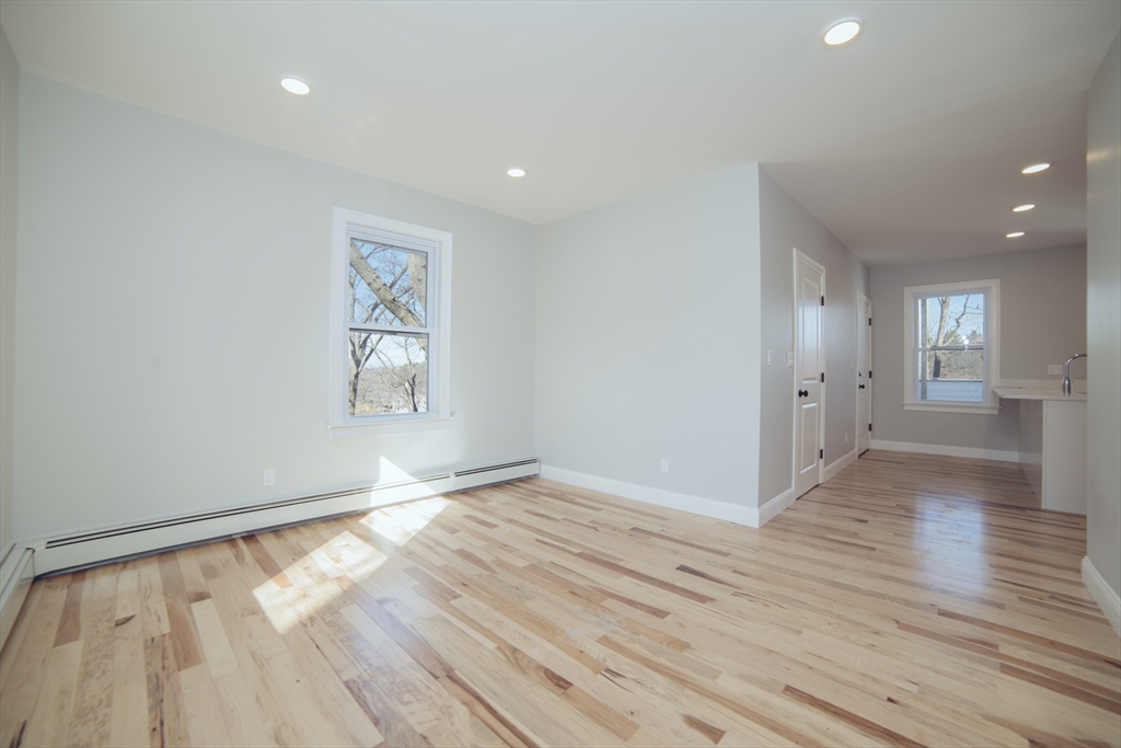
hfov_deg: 104.2
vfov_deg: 81.2
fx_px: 436
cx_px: 560
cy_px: 374
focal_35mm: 14
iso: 200
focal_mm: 14
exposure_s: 1/40
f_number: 8
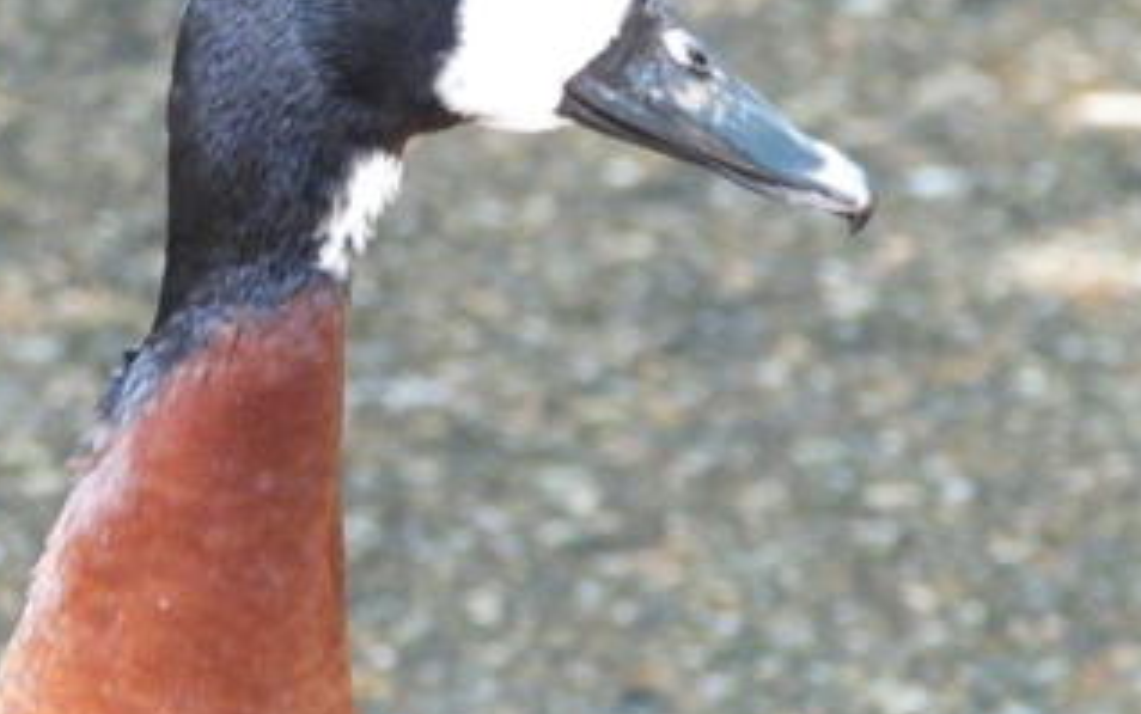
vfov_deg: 1.4
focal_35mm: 919
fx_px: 28587
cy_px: 492
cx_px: 409
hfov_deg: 2.3
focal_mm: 62.1
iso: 1250
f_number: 4.5
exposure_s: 1/30
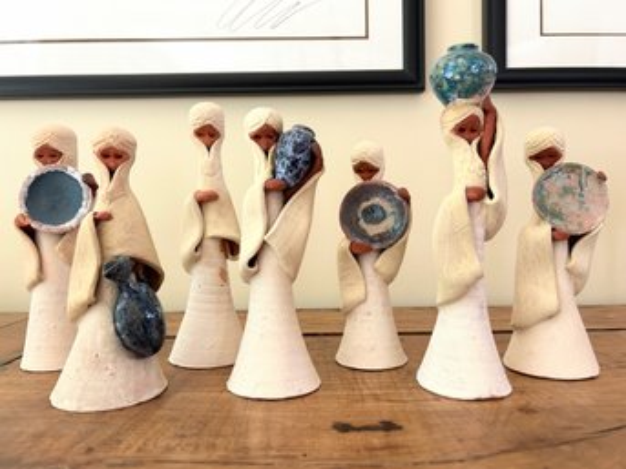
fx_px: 470
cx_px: 313
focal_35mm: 26
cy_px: 234
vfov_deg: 53.0
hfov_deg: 67.3
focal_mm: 5.7
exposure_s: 1/60
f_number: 1.5
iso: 125
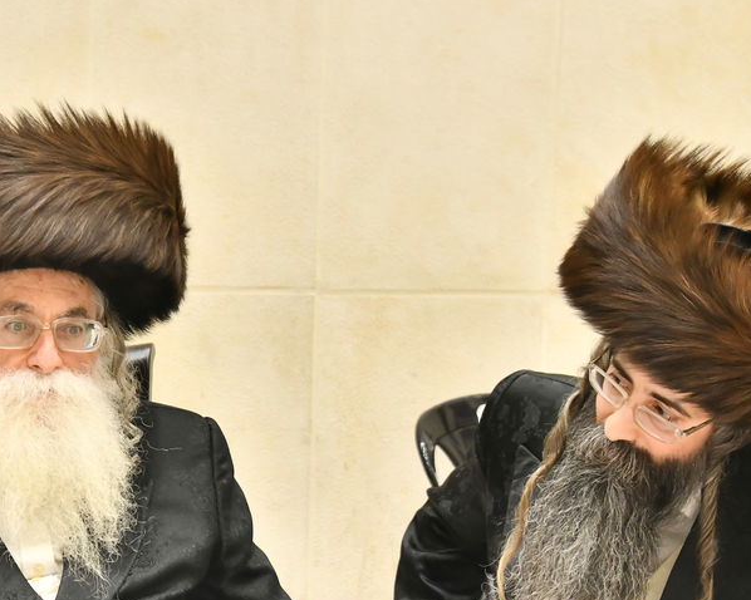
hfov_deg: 15.4
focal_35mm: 123
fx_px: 2733
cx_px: 34
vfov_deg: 12.5
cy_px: 319
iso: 2000
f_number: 5.6
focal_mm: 56
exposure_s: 1/200
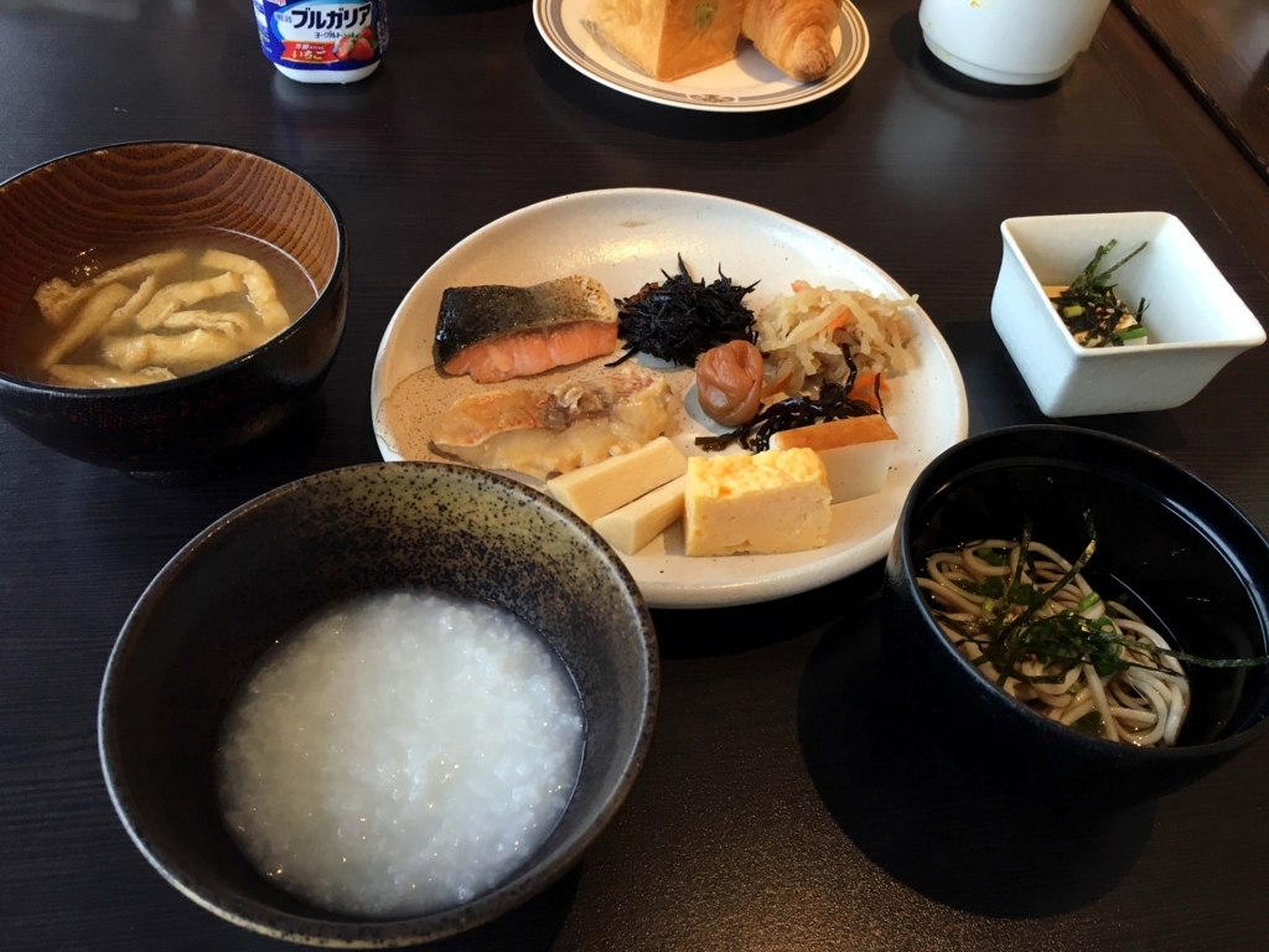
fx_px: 1063
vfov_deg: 48.2
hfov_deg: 61.7
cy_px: 476
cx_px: 634
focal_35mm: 29
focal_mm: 4.15
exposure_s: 1/30
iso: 50
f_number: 2.2
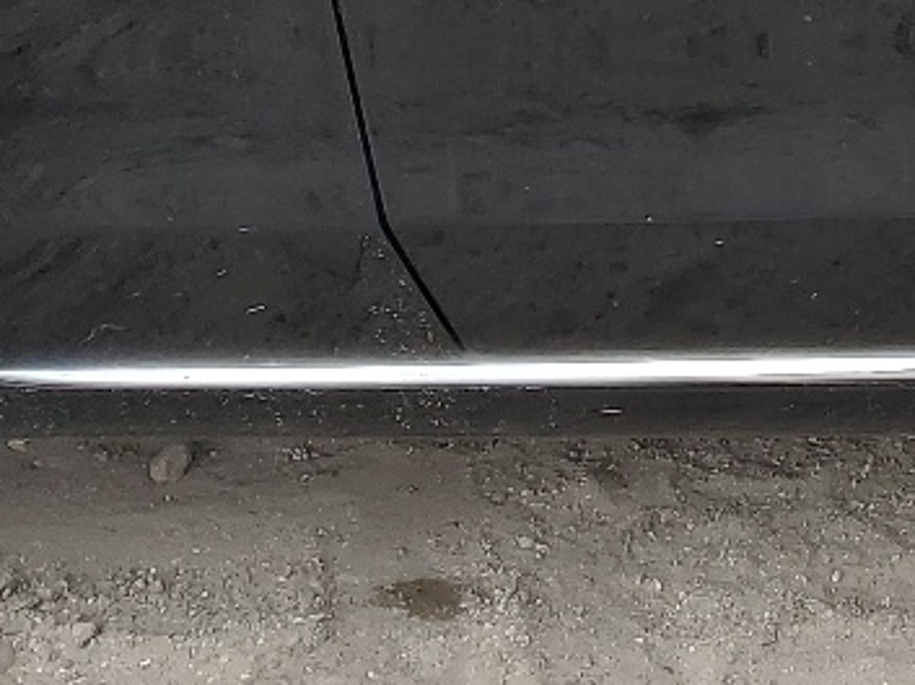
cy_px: -285
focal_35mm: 118
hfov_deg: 15.8
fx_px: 3116
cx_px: 1213
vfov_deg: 12.1
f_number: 1.5
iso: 50
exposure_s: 1/1000
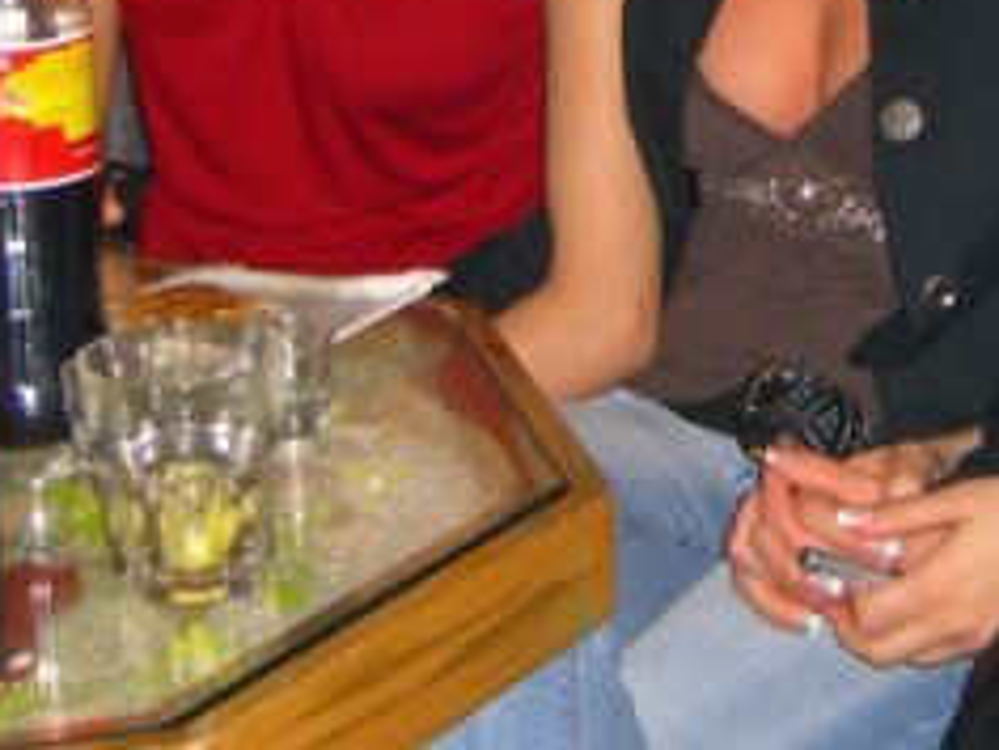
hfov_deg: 16.6
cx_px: 889
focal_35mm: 117
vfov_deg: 12.4
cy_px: -161
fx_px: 3377
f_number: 3.1
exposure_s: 1/60
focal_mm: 9.5
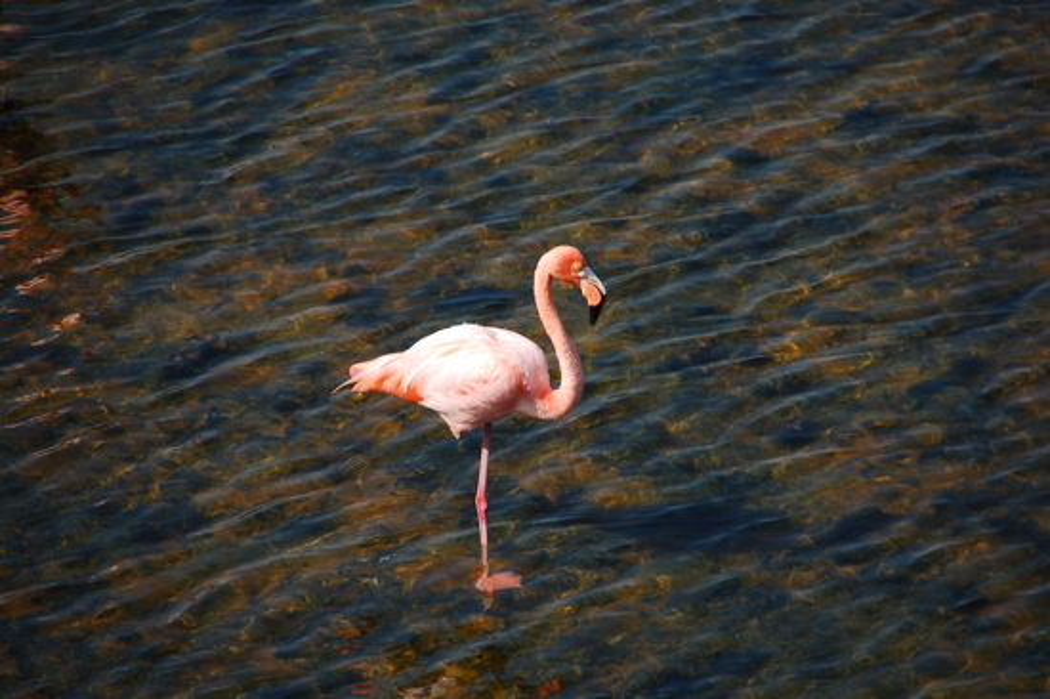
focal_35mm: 375
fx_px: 10931
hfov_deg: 5.5
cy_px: 350
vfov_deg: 3.7
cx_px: 525
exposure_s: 1/640
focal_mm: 250
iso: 200
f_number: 6.3
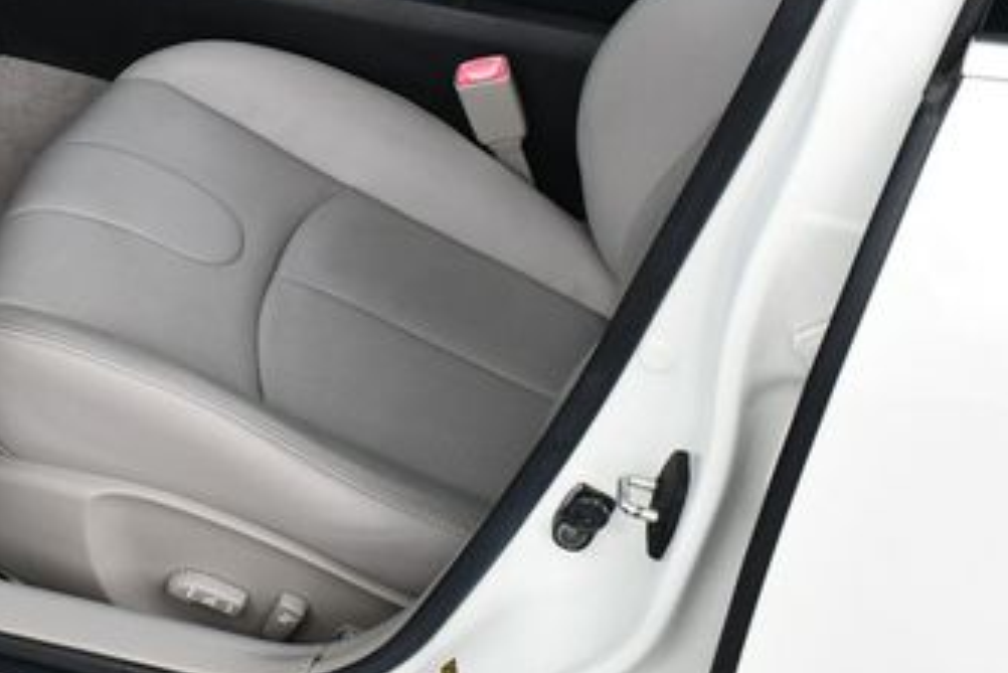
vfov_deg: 19.4
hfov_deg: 28.3
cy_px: 72
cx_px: 139
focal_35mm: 69
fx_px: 1933
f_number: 5.6
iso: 250
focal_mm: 18
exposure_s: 1/250
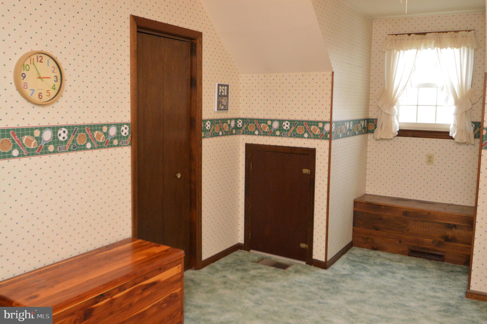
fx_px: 426
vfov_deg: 41.6
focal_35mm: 32
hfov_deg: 59.5
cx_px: 244
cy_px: 162
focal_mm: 21
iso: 2000
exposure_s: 1/60
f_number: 4.5
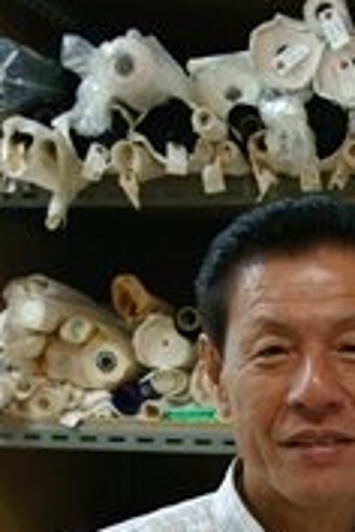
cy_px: 553
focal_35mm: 99
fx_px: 1464
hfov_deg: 13.7
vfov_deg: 19.9
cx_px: 329
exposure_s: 1/60
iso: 800
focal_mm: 26
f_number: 4
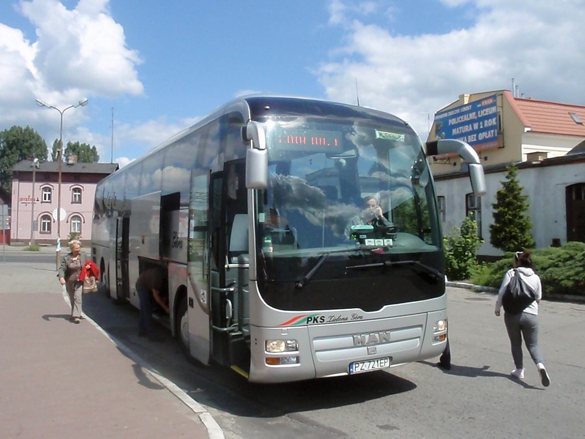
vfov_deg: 49.7
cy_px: 220
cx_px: 292
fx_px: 473
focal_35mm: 28
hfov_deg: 63.4
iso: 640
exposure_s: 1/1000
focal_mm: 5
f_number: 8
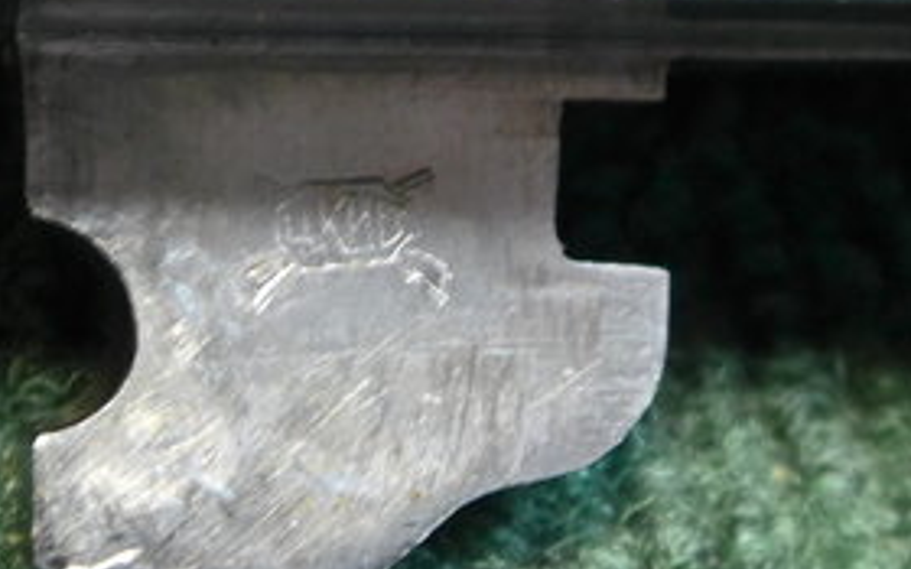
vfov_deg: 12.0
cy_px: 276
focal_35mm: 109
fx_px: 2706
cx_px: 306
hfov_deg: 19.1
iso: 400
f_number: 2.4
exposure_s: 1/8
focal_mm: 7.5
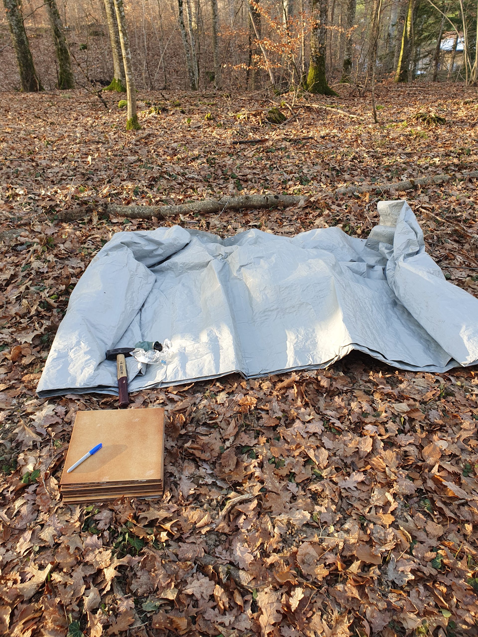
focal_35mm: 26
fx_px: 479
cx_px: 239
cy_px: 318
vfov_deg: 67.3
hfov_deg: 53.1
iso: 50
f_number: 2.4
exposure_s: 1/103
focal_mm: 4.32
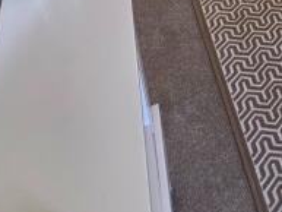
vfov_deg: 15.8
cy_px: -234
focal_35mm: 69
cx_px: 472
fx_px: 562
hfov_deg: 21.3
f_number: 1.9
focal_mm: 2.2
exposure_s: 1/100
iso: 160
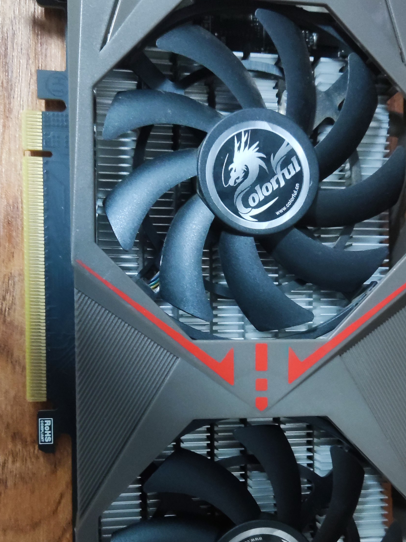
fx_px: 704
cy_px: 371
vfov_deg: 41.4
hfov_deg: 32.2
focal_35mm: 45
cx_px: 215
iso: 1374
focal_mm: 4.71
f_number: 1.79
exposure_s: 1/20
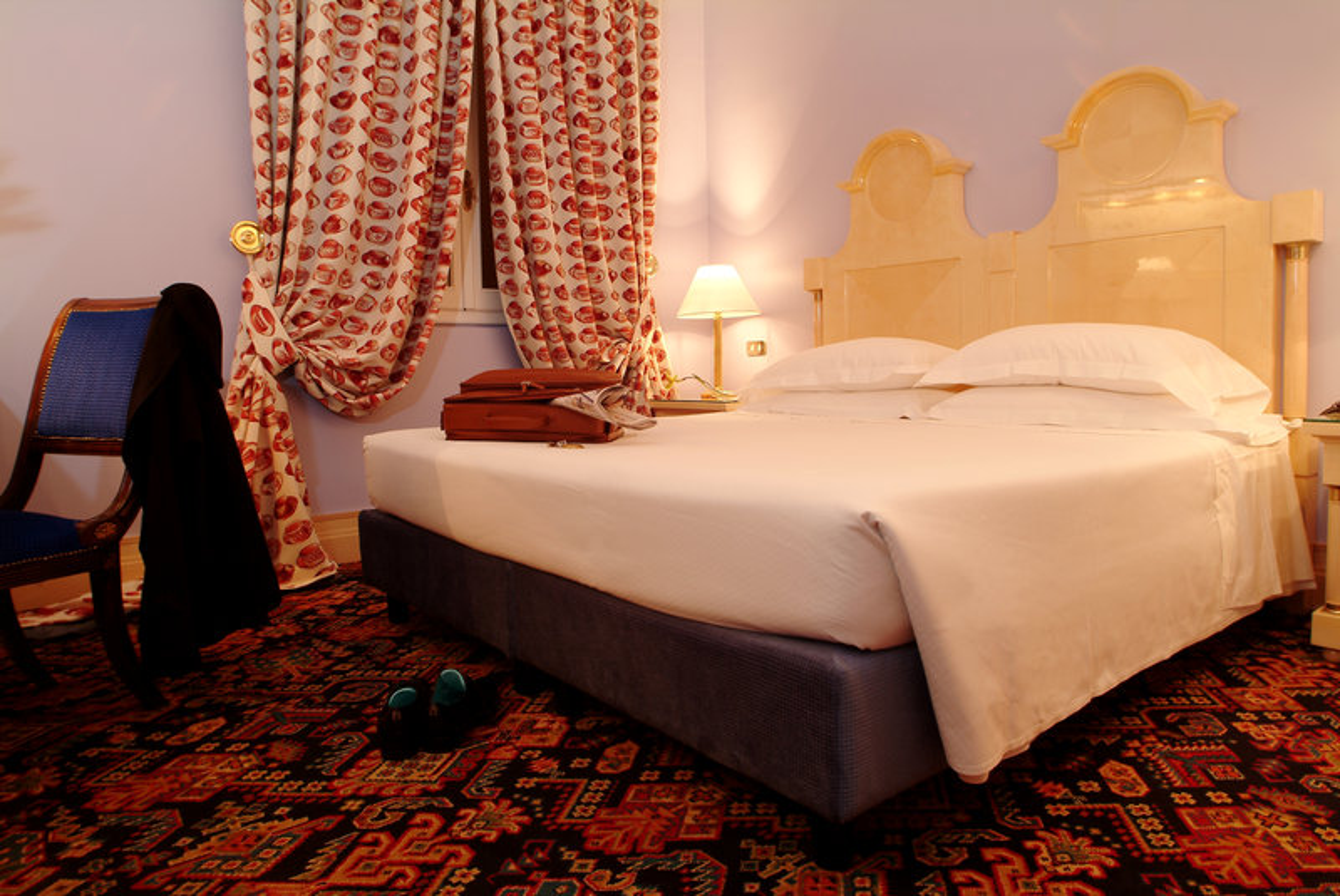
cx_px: 670
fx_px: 782
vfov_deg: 59.6
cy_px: 448
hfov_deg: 81.2
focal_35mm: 21
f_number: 4.8
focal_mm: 14
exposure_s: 1/3
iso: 100
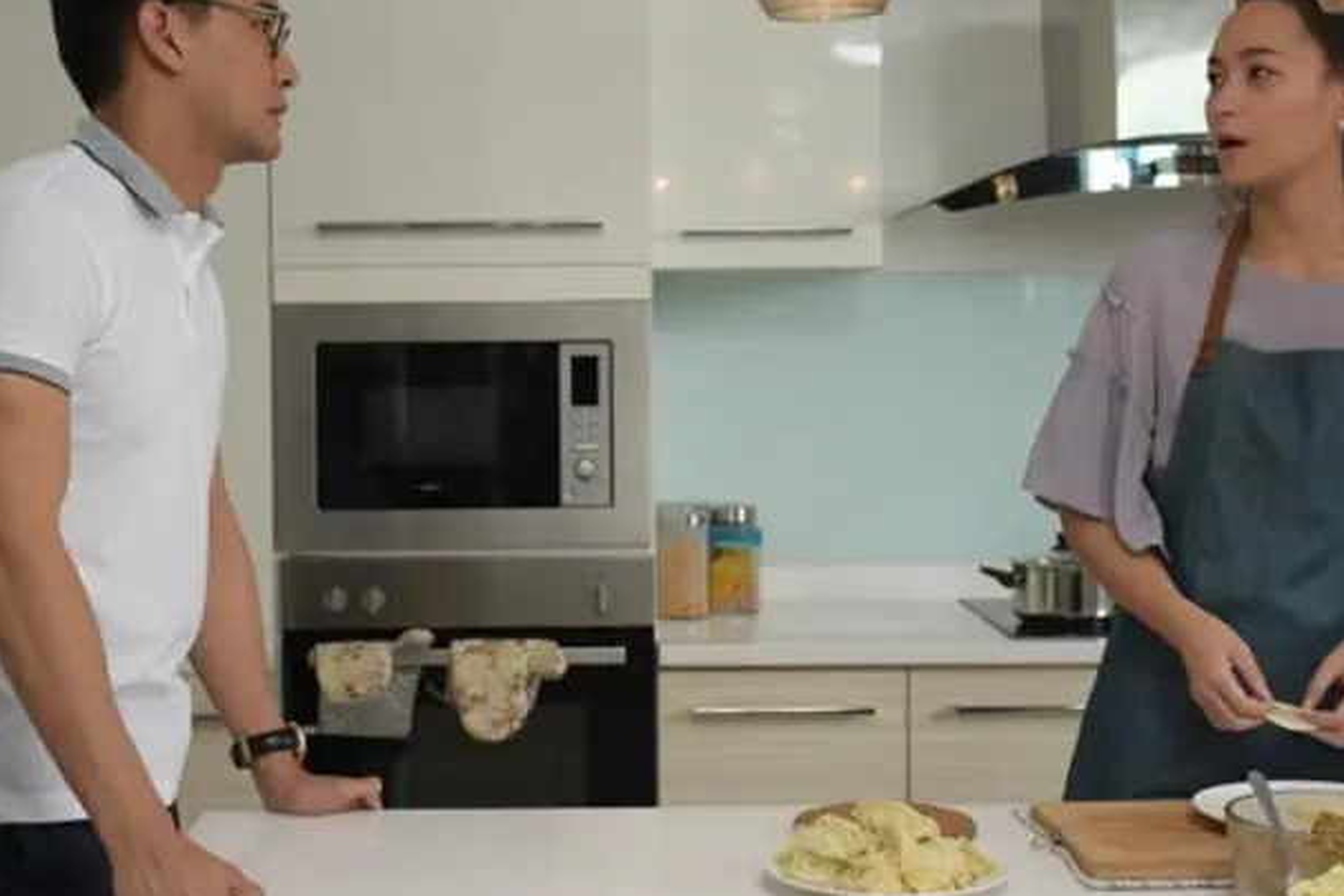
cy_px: 364
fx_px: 2315
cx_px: 683
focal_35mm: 62
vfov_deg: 21.9
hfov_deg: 32.4
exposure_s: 1/250
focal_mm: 32
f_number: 4
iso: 800
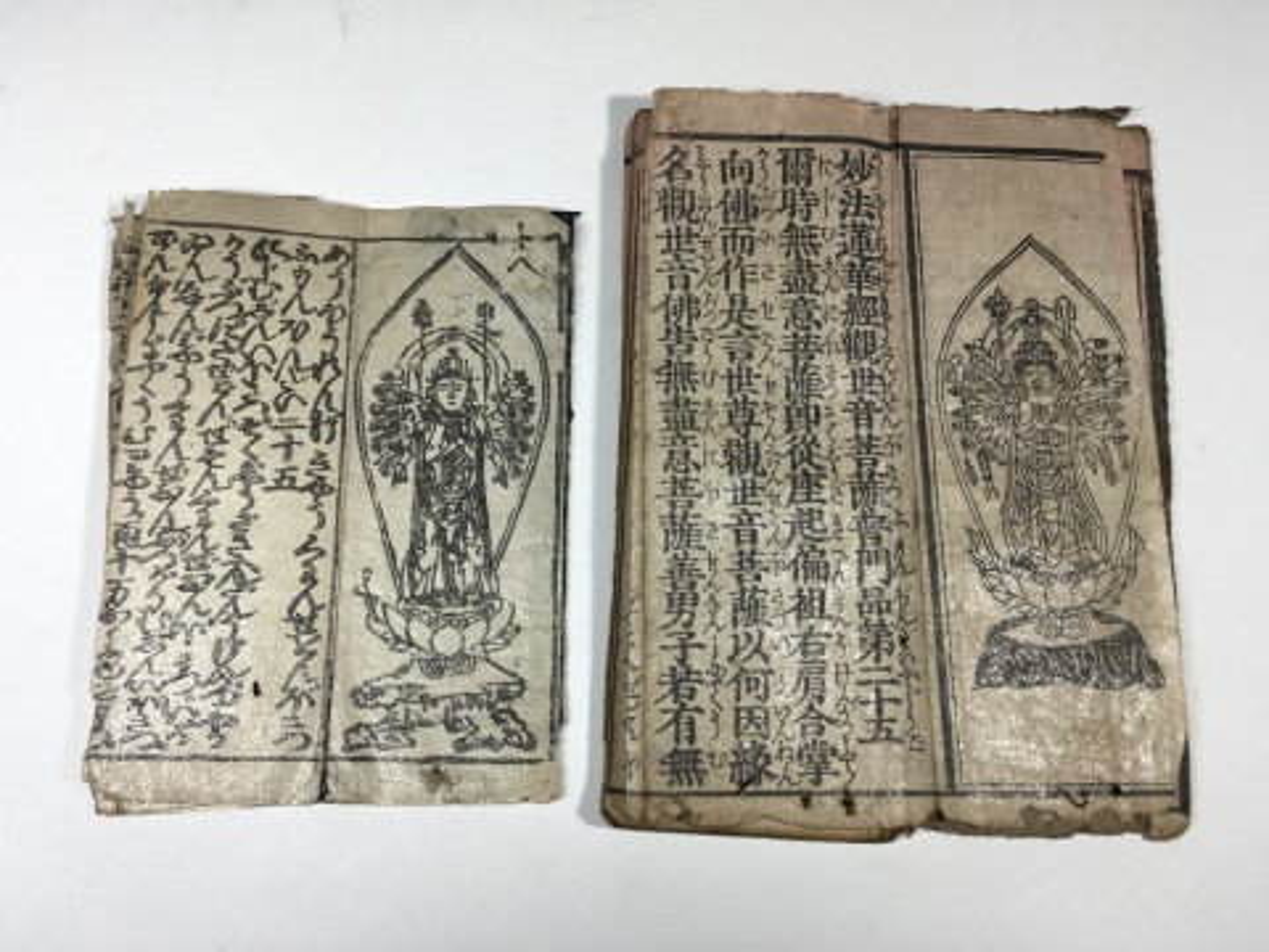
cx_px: 634
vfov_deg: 48.2
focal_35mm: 29
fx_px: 1063
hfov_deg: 61.7
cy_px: 476
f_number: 2.2
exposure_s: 1/60
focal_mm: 4.15
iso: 32
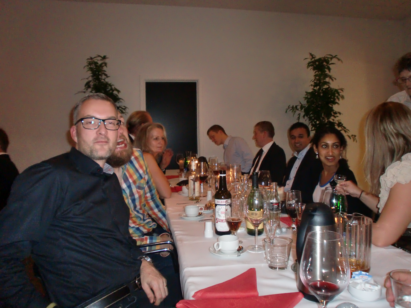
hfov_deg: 67.3
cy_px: 154
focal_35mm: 26
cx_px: 206
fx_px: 309
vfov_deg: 53.1
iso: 400
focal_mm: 4.65
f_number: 2.6
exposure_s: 1/25
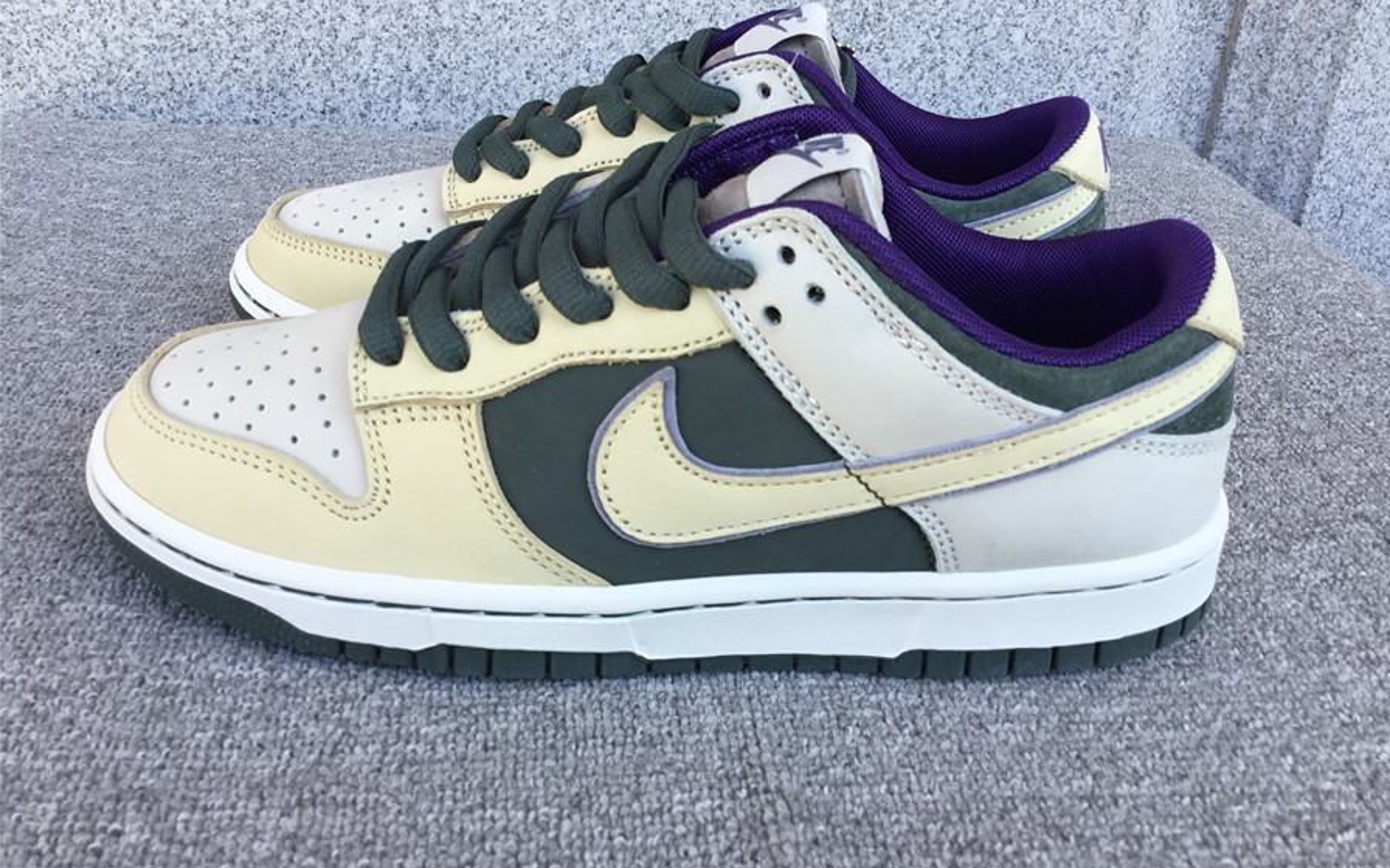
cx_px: 697
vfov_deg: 38.3
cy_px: 421
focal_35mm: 33
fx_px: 1250
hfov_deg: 58.1
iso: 25
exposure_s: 1/141
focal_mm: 3.3
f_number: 2.4
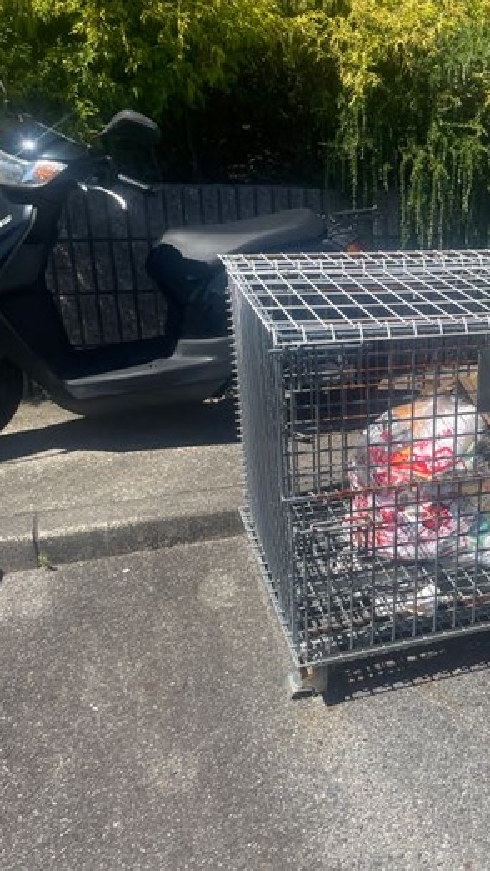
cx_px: 518
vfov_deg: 52.8
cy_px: 435
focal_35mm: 38
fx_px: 877
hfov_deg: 28.7
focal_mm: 4.2
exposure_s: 1/3205
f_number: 1.6
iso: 32
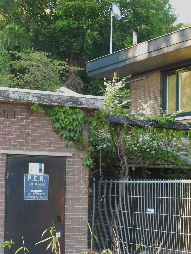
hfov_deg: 17.4
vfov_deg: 23.0
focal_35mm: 85
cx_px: 96
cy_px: 127
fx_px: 625
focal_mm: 15.1
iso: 400
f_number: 5.2
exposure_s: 1/30
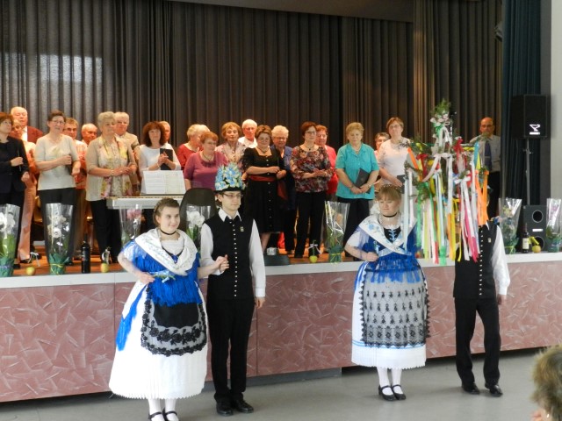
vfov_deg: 31.5
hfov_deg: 41.2
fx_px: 747
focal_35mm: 46
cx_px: 281
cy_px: 210
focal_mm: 8.1
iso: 800
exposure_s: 1/50
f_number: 4.2
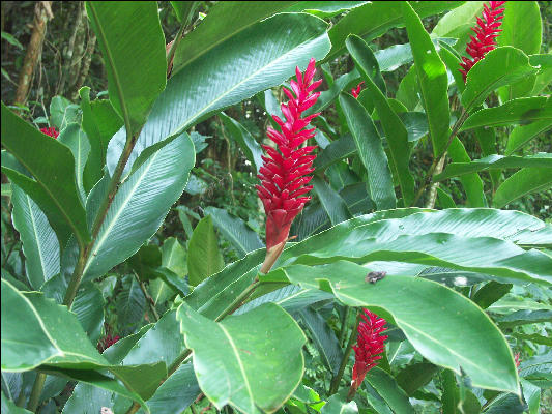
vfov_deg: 29.7
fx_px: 782
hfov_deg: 38.9
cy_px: 207
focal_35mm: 49
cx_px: 276
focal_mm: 12.64
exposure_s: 1/40
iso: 200
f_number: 2.8
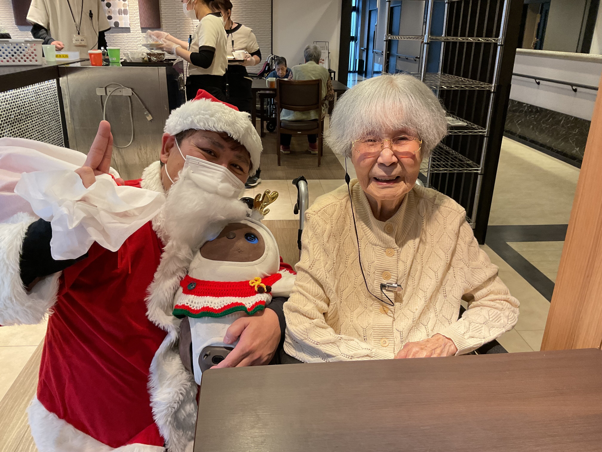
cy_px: 226
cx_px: 301
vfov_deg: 48.2
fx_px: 504
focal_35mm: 29
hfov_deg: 61.7
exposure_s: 1/50
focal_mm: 3
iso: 80
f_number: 1.8
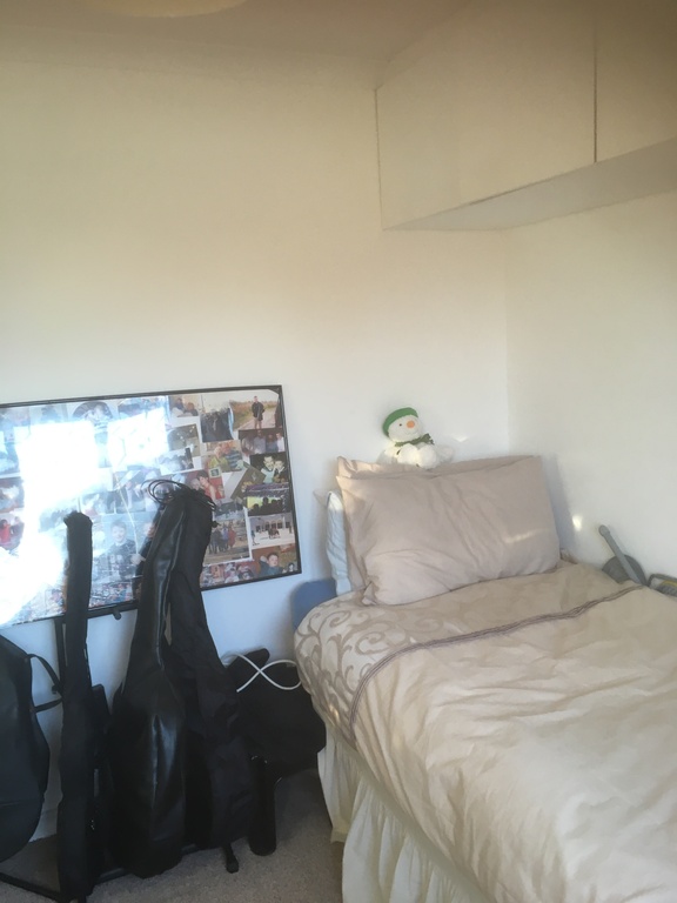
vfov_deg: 61.7
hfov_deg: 48.2
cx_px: 338
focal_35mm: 29
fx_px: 756
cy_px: 452
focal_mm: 4.15
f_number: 2.2
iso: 64
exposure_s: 1/33
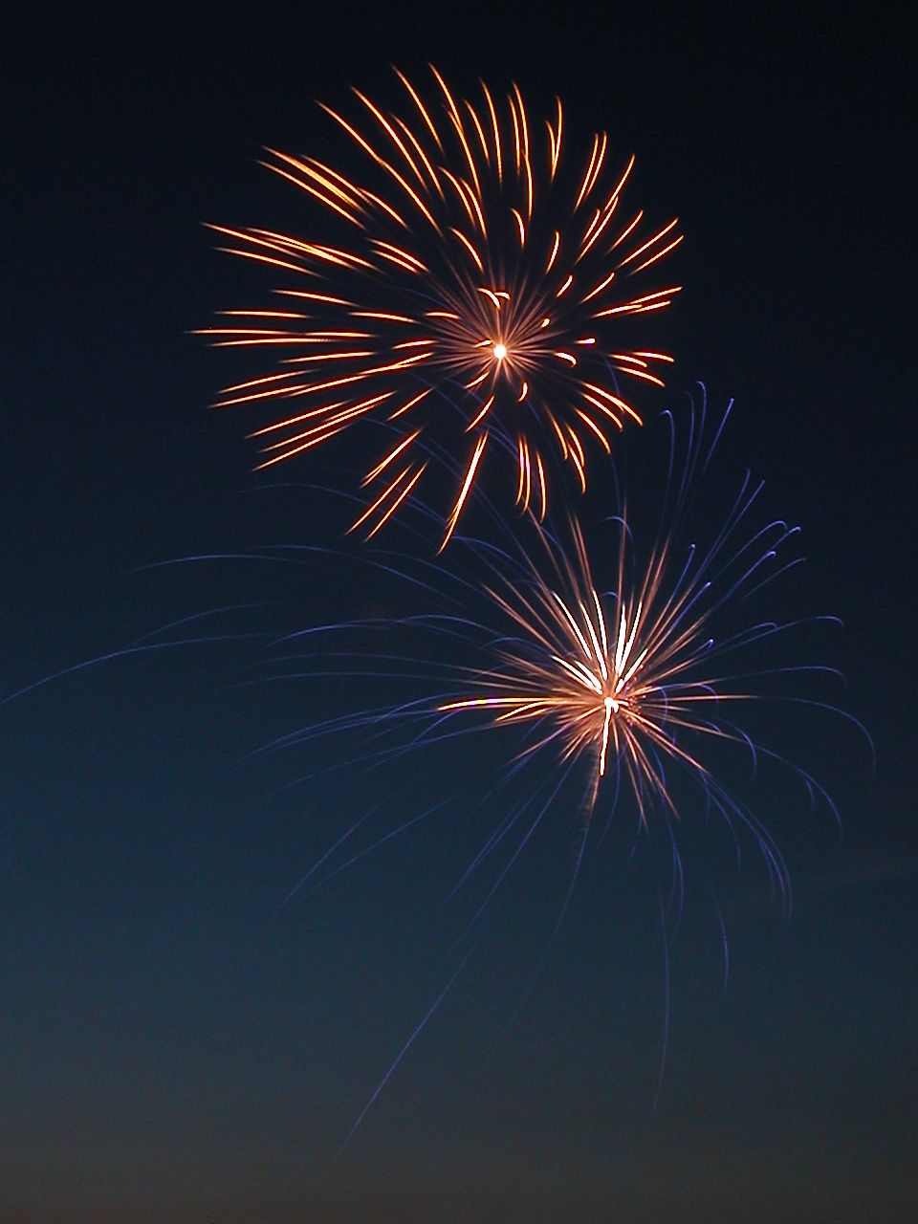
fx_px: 1238
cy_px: 612
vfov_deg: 52.6
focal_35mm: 35
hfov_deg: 40.7
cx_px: 459
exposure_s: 8
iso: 100
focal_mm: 8.9
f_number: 8
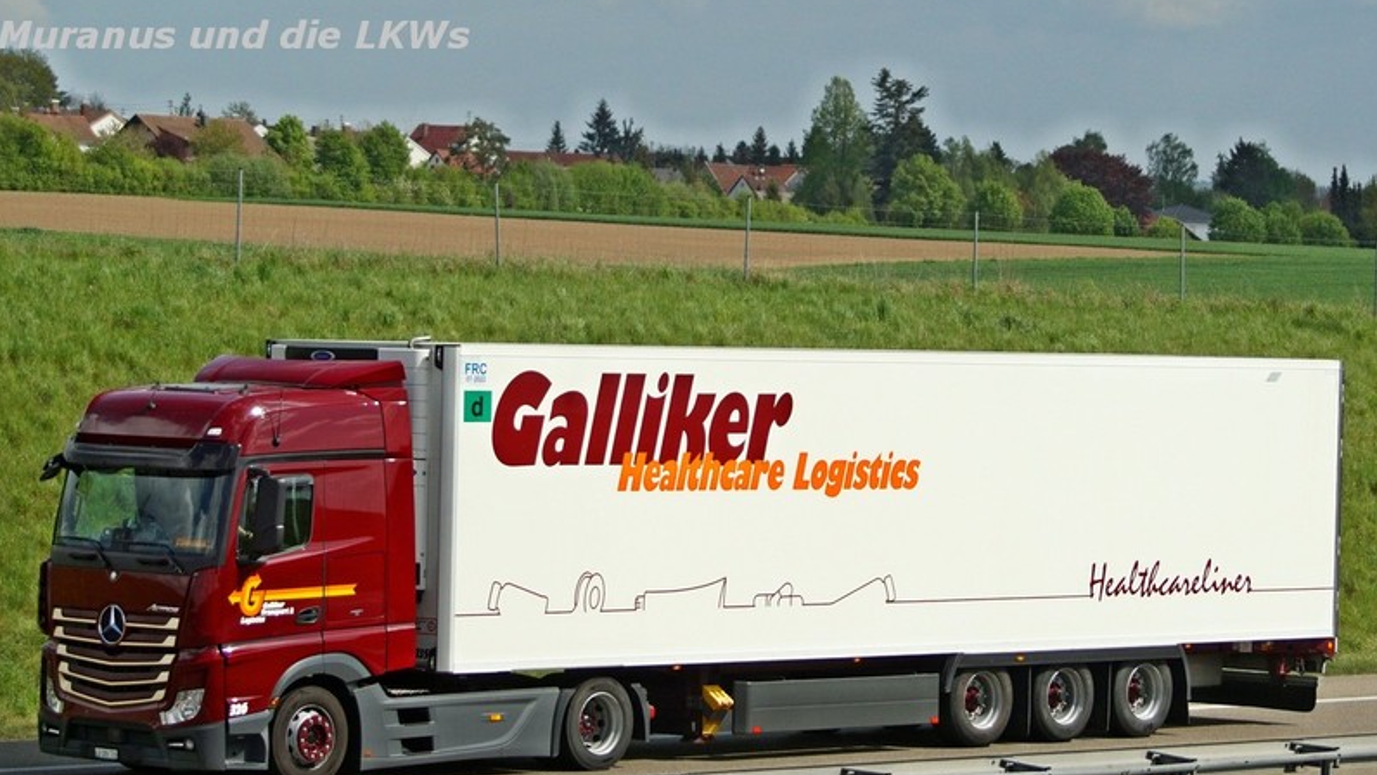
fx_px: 4328
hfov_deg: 18.1
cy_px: 386
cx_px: 688
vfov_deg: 10.2
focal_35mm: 119
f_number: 5
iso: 400
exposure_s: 1/2500
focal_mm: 75
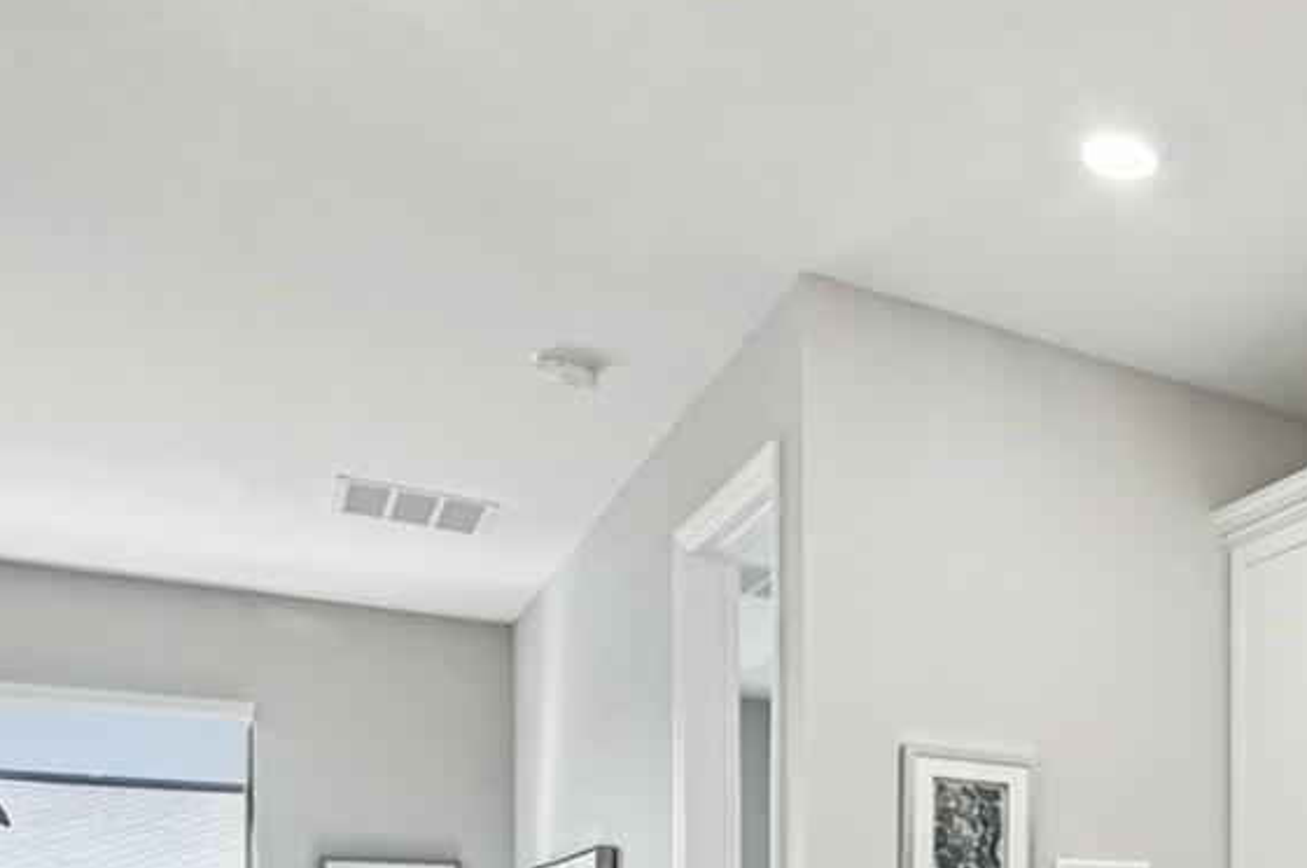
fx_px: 1451
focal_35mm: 40
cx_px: 1489
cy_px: 953
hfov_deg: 38.6
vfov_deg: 30.0
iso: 400
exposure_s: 1/20
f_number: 8
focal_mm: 14
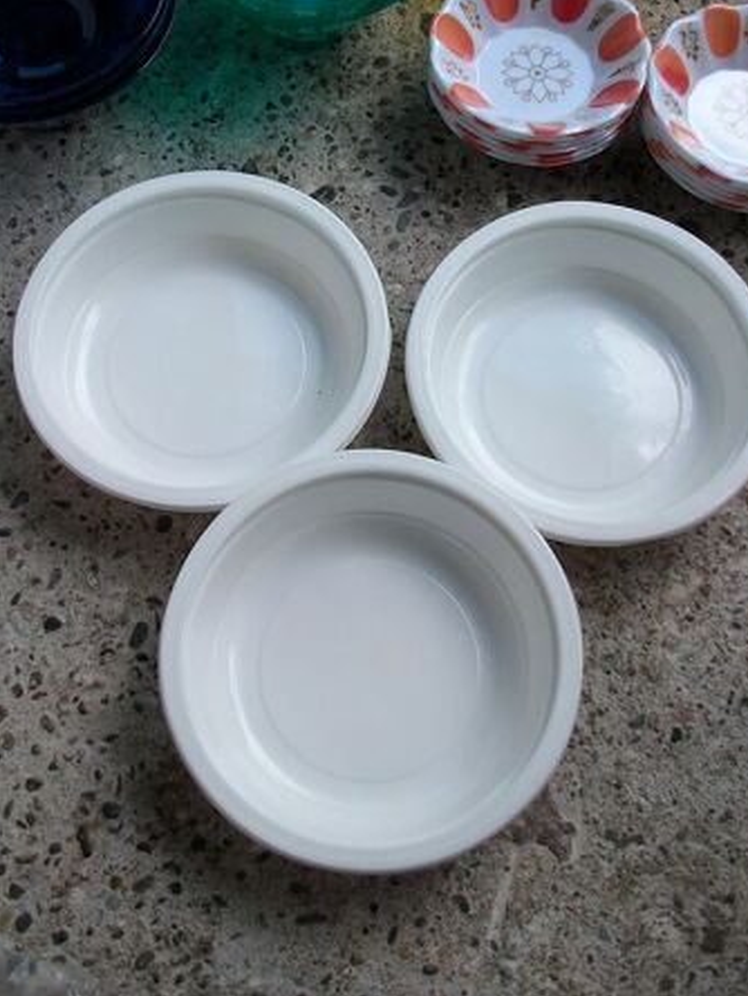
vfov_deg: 40.4
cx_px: 387
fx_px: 1325
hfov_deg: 31.5
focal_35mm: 46
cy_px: 282
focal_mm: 5.7
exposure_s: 1/232
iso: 80
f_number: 2.9
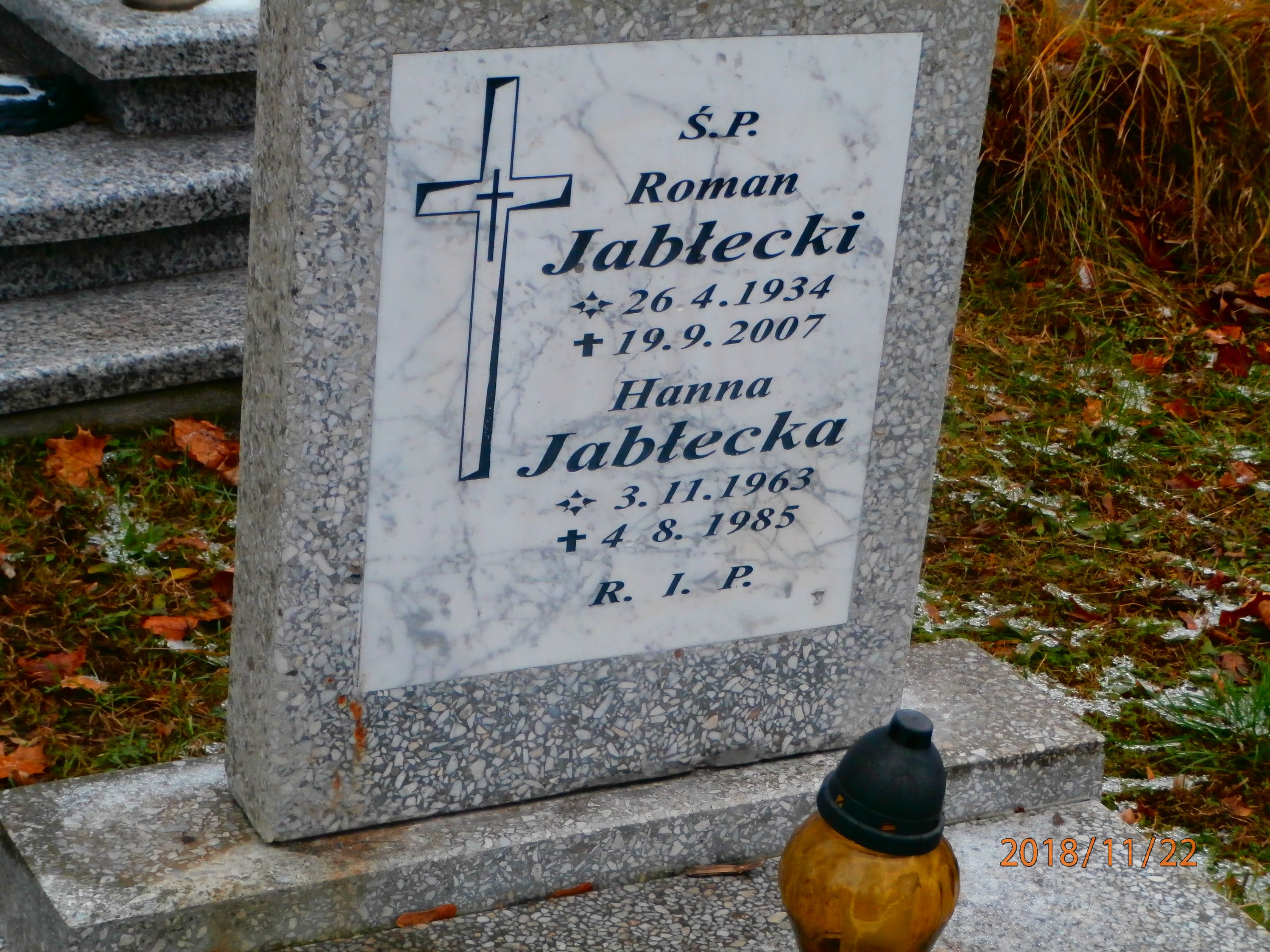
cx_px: 635
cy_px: 476
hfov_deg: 22.8
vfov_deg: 17.2
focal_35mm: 86
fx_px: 3155
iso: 200
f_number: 5
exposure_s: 1/100
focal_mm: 15.16
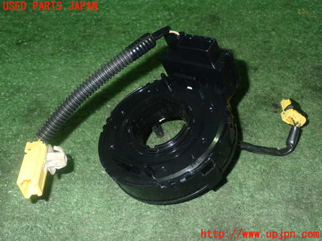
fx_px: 409
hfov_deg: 42.9
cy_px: 120
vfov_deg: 32.9
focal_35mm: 44
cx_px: 161
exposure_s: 1/40
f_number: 9
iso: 800
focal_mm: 7.84
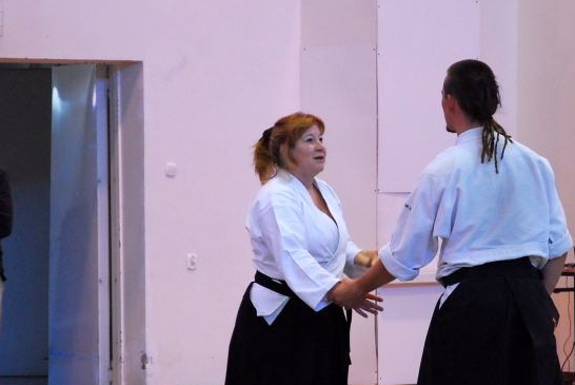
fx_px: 4140
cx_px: 328
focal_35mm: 259
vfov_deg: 5.3
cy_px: 273
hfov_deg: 7.9
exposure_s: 1/50
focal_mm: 92
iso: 800
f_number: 5.6
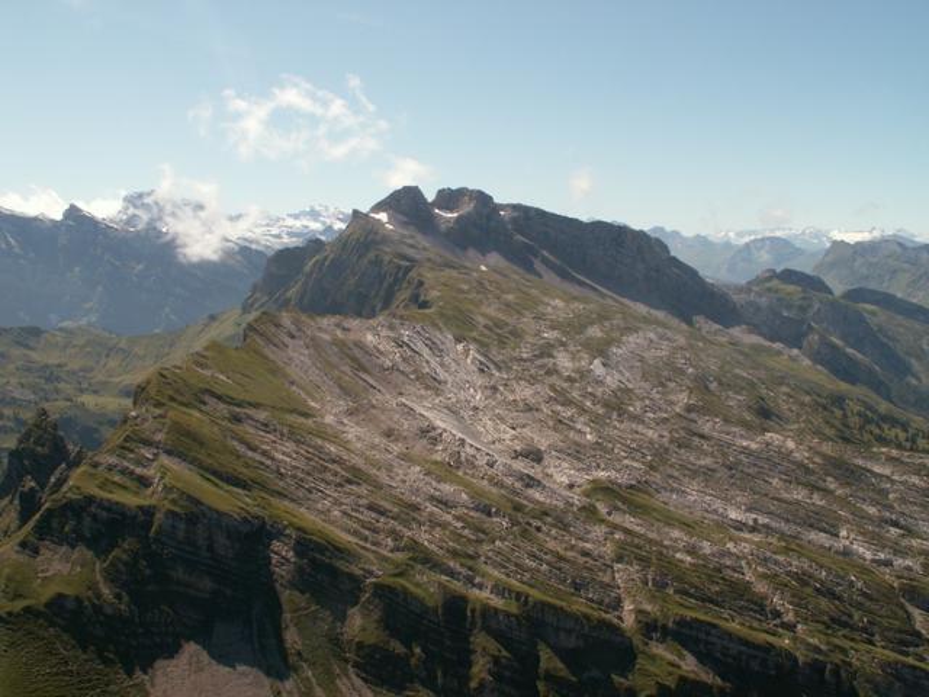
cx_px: 464
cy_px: 348
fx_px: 939
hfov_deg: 52.6
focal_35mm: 35
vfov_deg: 40.7
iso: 50
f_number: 7.1
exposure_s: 1/200
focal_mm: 5.86
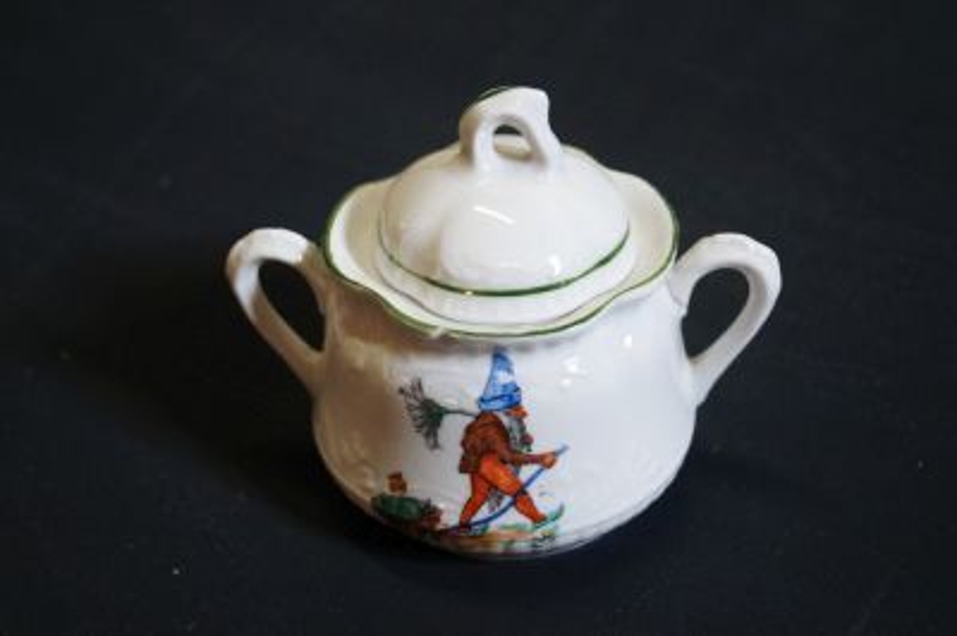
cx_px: 478
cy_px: 318
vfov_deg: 22.6
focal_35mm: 60
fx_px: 1594
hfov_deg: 33.4
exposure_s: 1/80
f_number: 5
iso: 1600
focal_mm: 40
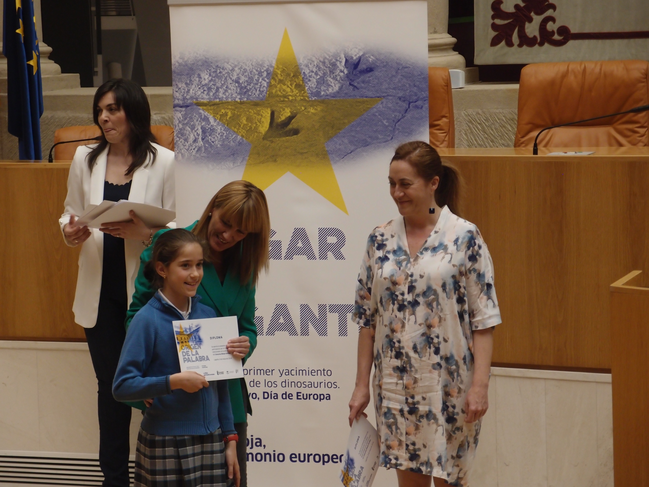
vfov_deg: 13.2
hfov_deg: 17.6
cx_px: 324
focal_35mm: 112
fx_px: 2100
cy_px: 244
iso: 200
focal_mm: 24
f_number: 2.5
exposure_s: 1/125
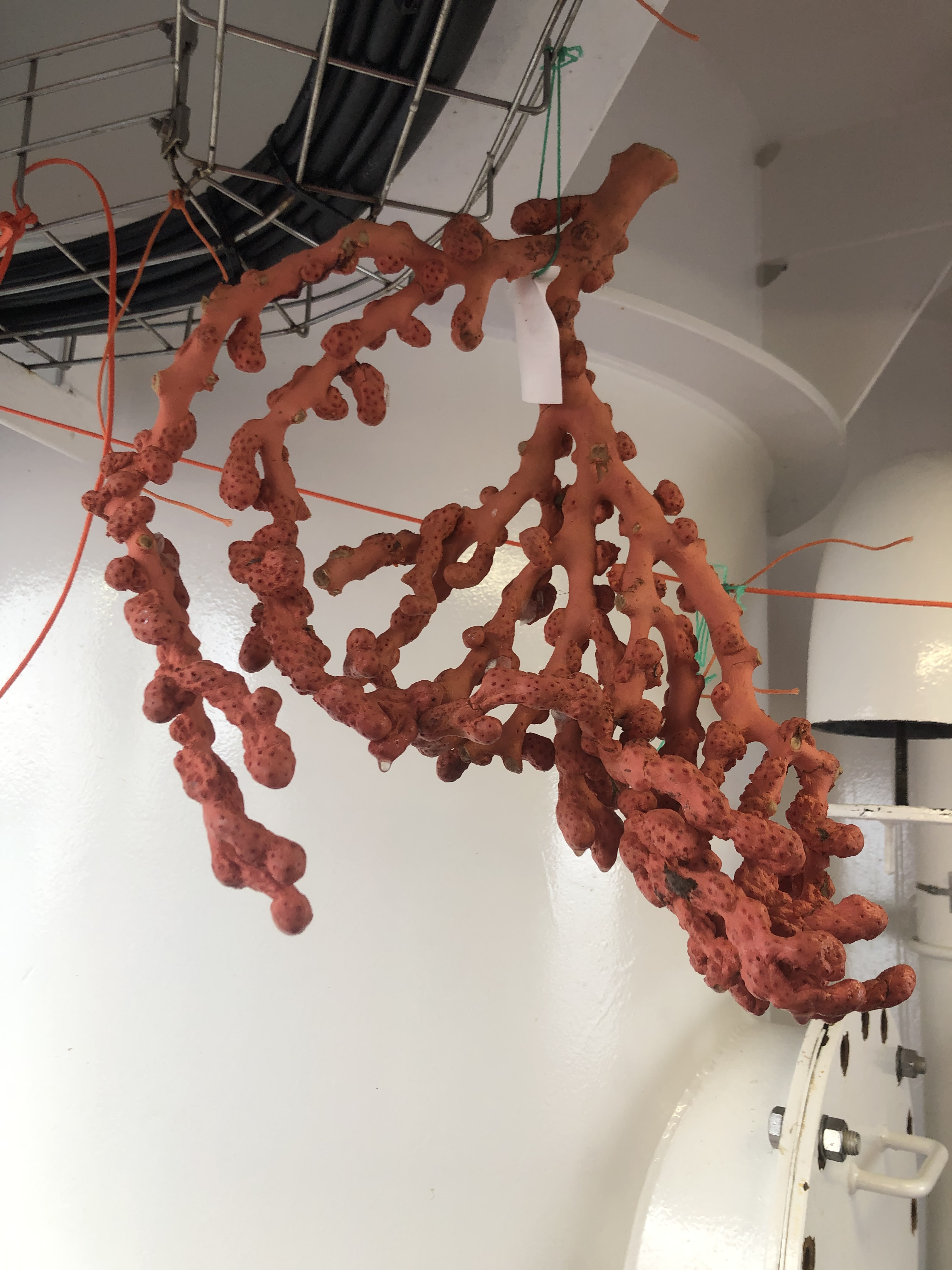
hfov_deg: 49.7
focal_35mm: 28
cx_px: 476
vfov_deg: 63.4
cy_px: 635
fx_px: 1027
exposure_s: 1/120
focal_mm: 3.99
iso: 40
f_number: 1.8
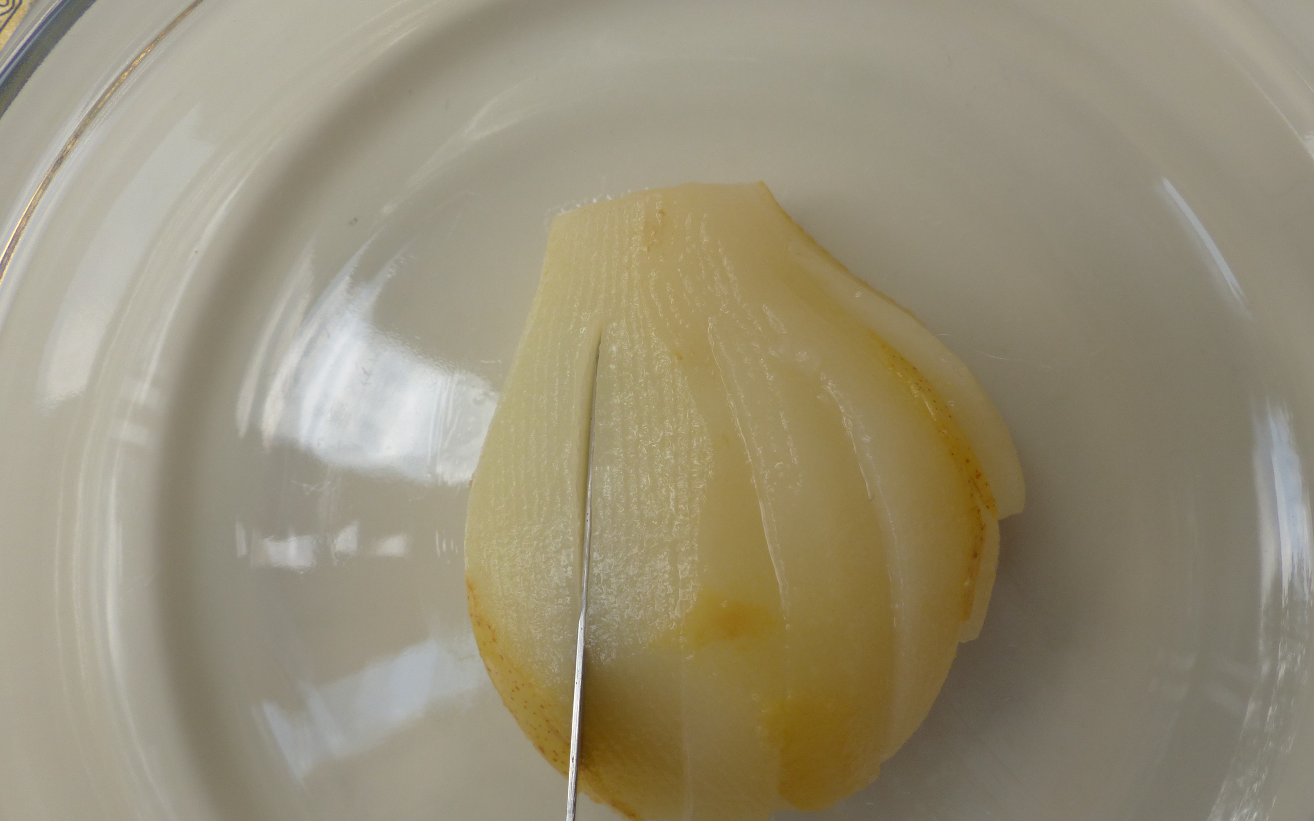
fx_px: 967
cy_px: 463
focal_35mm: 27
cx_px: 650
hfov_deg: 68.4
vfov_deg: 45.9
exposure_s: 1/200
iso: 100
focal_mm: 4.5
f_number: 4
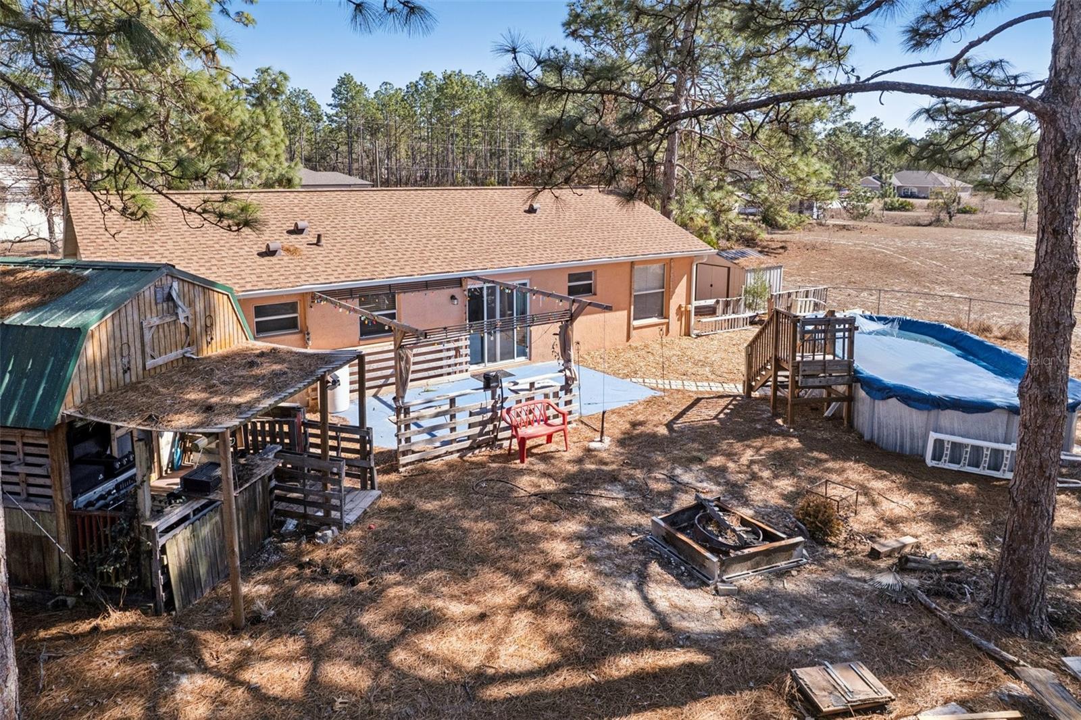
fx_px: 660
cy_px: 360
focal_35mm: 22
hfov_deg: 78.6
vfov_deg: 57.2
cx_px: 540
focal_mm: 8.4
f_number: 2.8
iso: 100
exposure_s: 1/1000
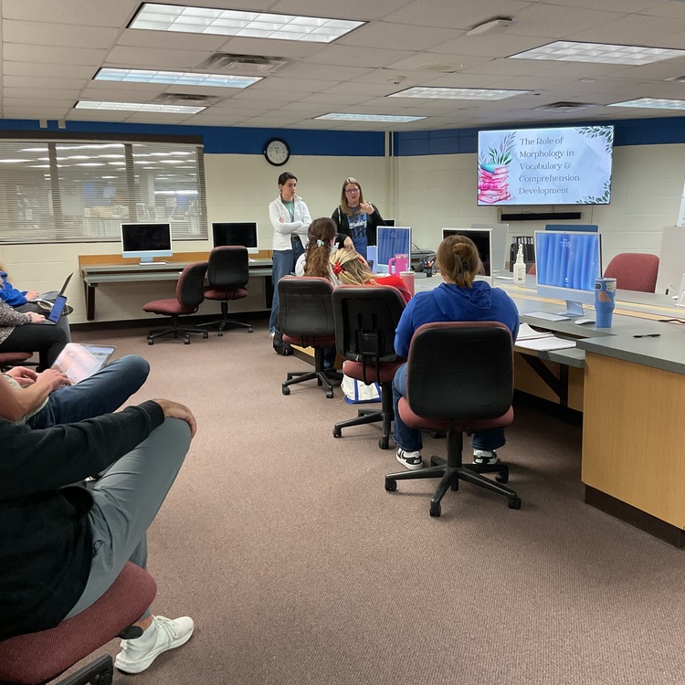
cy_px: 339
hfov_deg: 47.2
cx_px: 359
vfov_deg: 47.2
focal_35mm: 35
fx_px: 784
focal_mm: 3
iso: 125
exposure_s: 1/60
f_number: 1.8
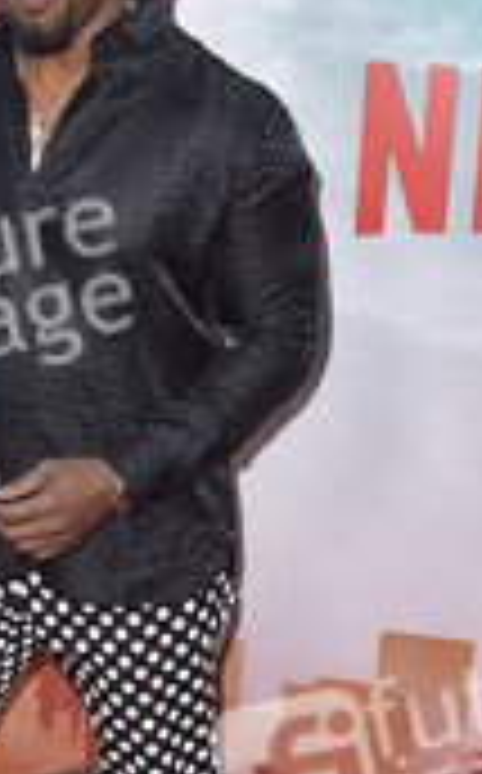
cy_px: 531
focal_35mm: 76
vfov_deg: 27.0
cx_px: 34
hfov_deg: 16.8
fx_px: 1603
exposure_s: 1/250
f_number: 5.6
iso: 500
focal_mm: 32
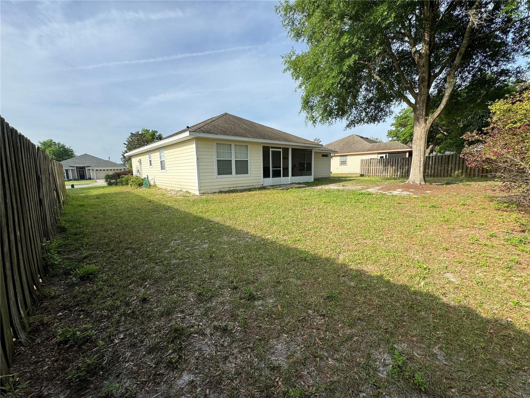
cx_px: 265
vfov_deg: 85.7
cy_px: 199
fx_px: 214
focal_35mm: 14
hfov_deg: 102.1
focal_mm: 2.22
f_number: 2.2
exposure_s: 1/1063
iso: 40
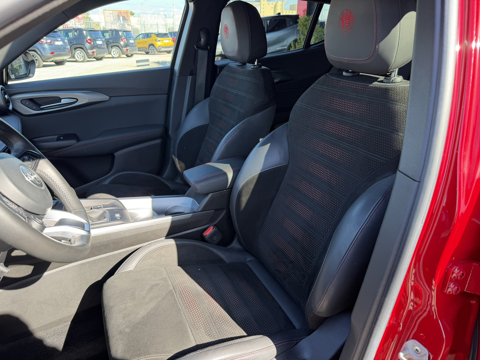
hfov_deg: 71.6
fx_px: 333
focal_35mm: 24
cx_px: 240
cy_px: 180
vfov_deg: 56.8
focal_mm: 6.76
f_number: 1.78
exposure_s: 1/172
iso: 64
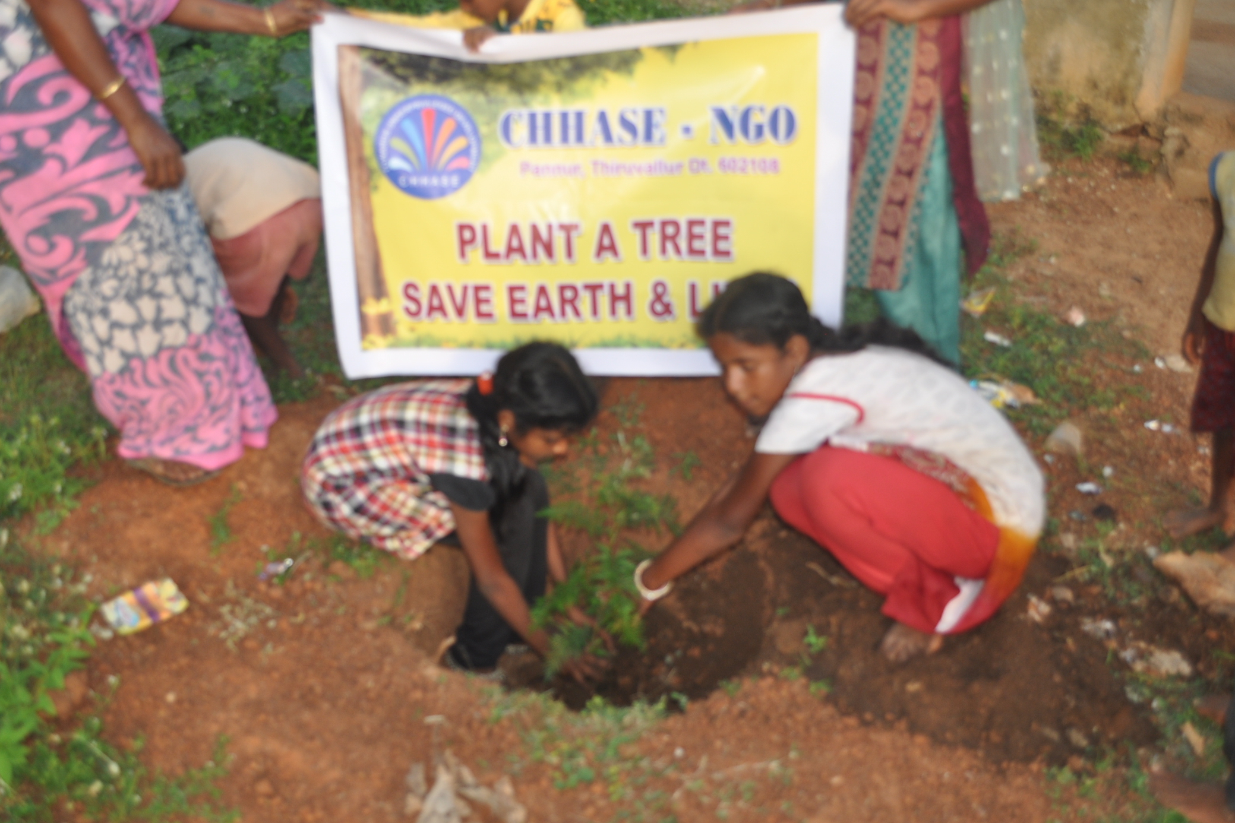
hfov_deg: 55.8
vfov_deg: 38.9
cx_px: 626
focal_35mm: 34
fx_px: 1166
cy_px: 403
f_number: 3.8
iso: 250
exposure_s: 1/200
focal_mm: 22
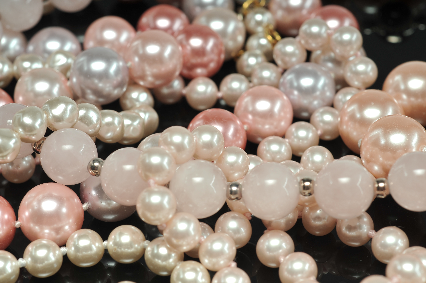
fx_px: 1064
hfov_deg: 22.6
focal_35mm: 90
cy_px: 142
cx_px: 213
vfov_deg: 15.2
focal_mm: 60
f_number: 10
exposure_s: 1/250
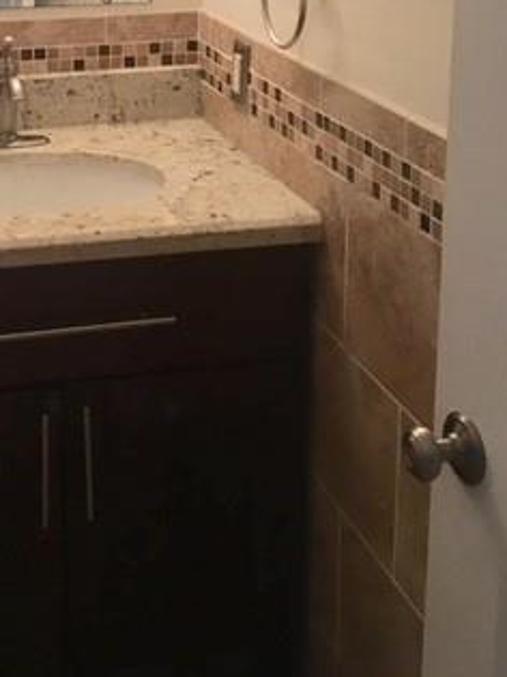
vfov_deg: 30.5
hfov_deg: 23.7
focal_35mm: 59
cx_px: 0
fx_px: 1153
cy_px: 11
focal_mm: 4.15
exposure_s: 1/30
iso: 40
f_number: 2.2
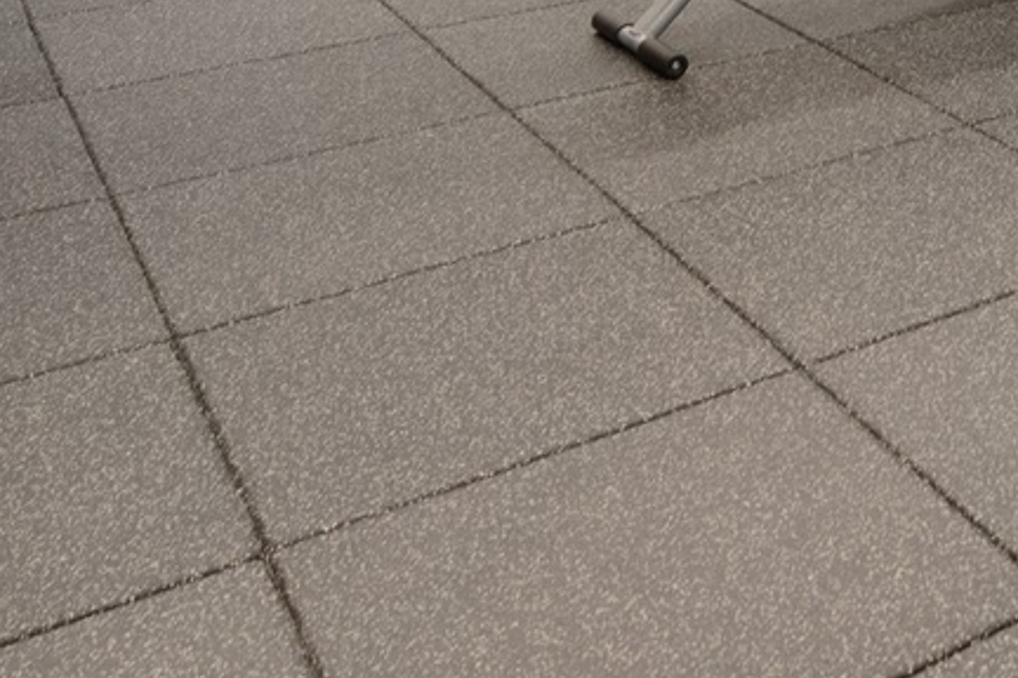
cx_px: 1302
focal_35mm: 60
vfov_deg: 19.1
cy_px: -407
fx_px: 1697
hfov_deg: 28.0
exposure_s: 1/1.67
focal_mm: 16
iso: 100
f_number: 9
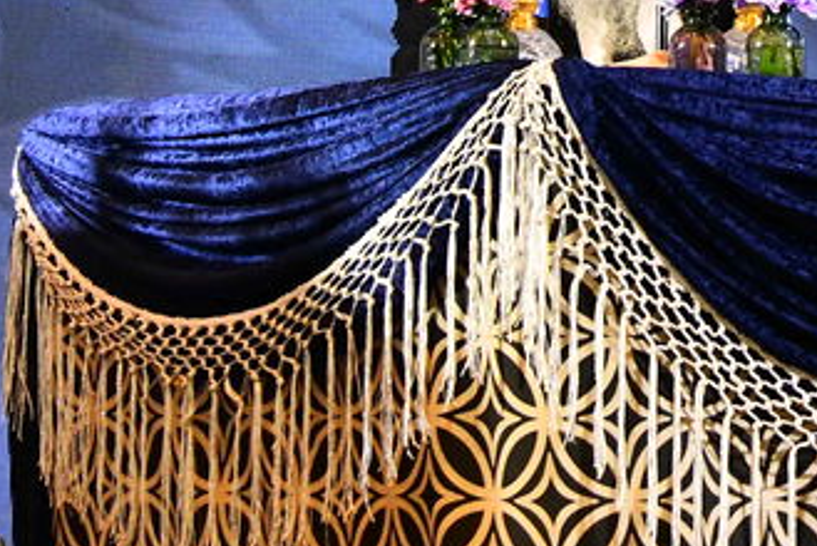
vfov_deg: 6.2
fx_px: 5020
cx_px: 1192
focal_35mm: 221
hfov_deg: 9.1
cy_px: -195
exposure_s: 1/250
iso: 1600
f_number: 5.6
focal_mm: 52
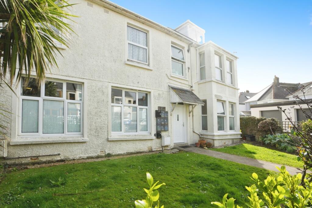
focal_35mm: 16
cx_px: 156
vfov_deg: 73.8
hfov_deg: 96.7
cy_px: 104
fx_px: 139
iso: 2000
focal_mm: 16
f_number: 9
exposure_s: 1/1600
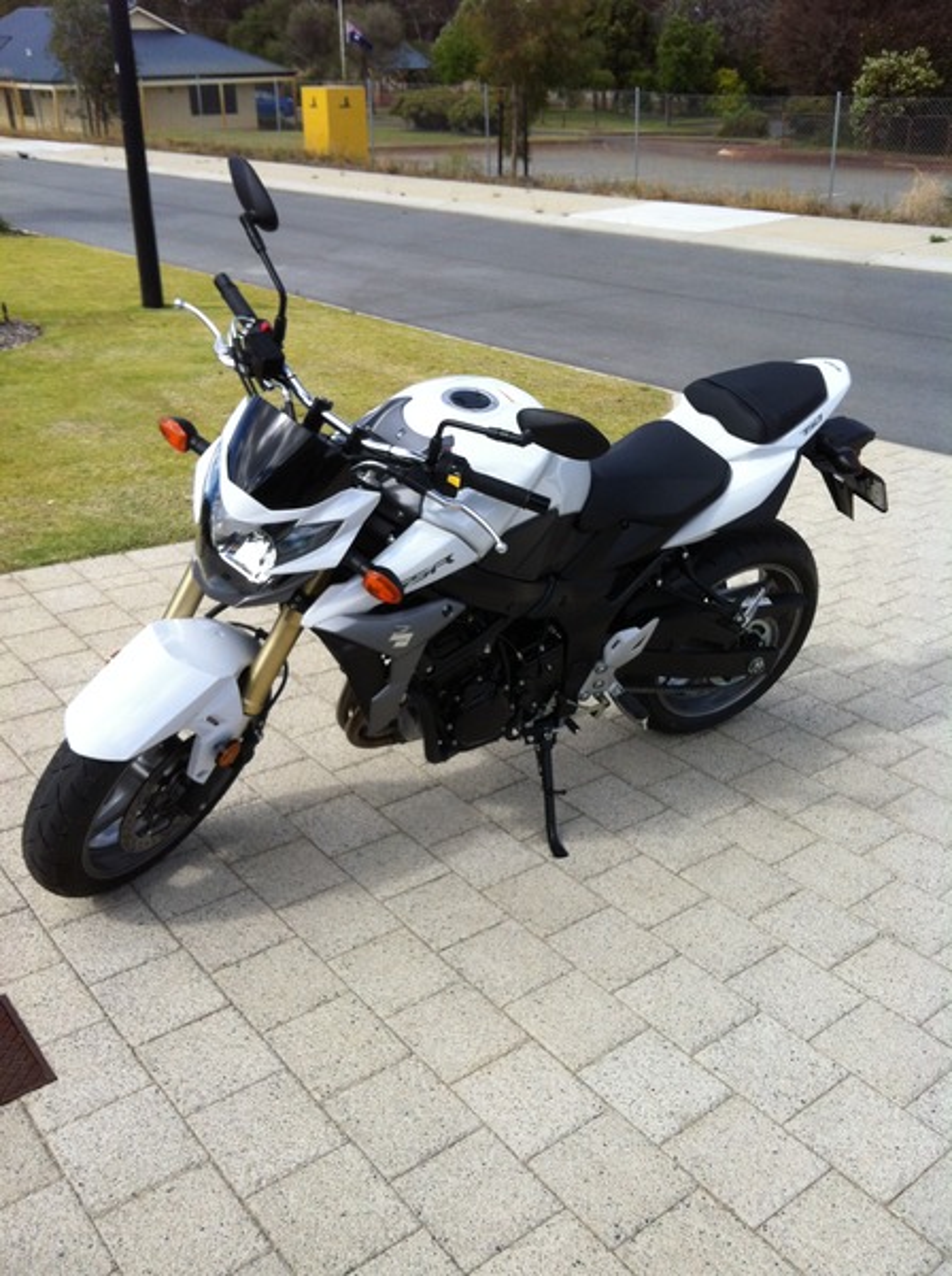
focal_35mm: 35
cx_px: 476
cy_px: 638
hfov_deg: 40.6
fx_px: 1287
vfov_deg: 52.7
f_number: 2.8
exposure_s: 1/1257
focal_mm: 3.85
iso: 80
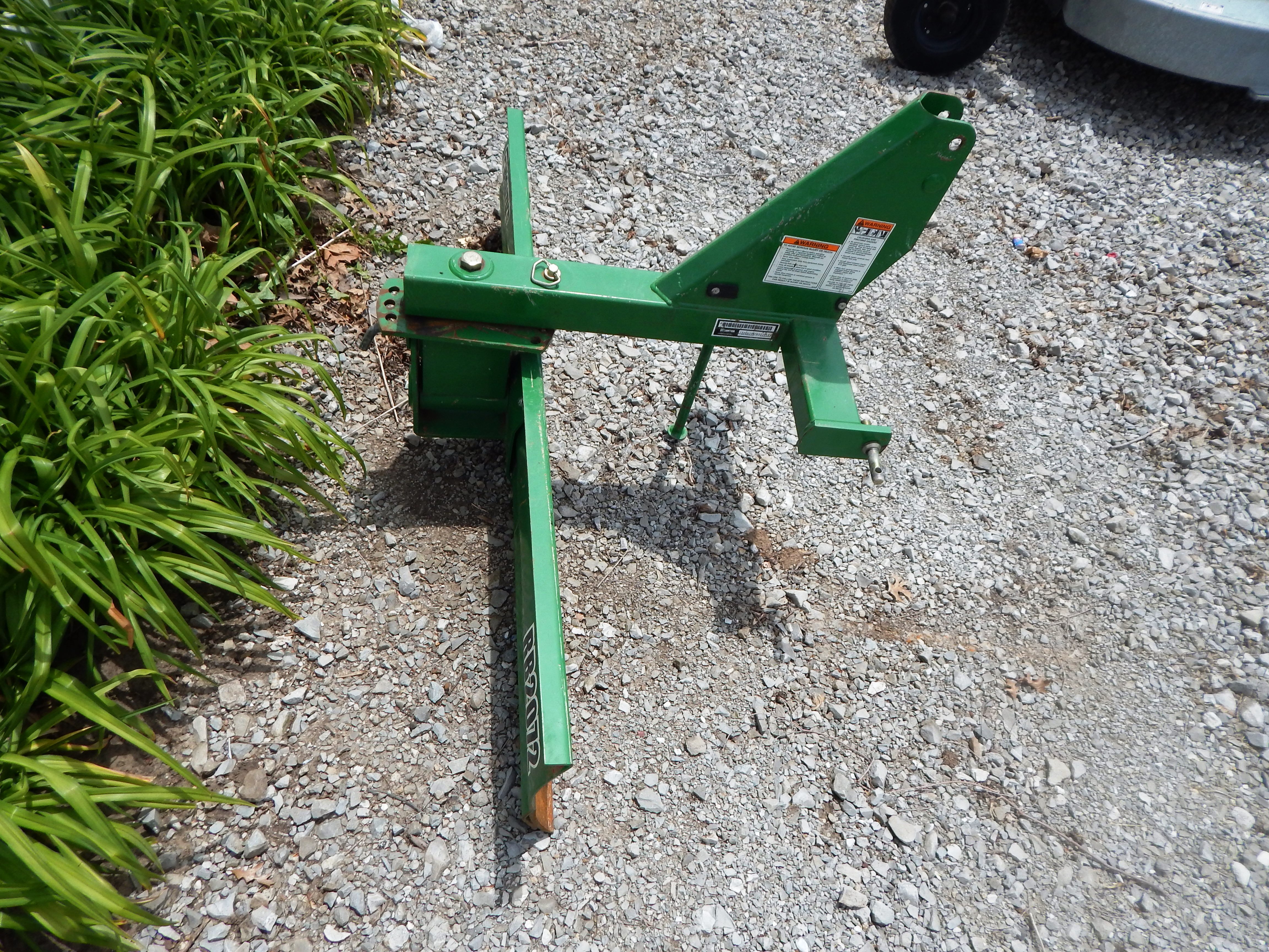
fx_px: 807
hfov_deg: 76.4
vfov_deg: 61.1
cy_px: 476
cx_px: 634
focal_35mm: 22
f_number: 6
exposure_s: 1/640
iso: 125
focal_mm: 4
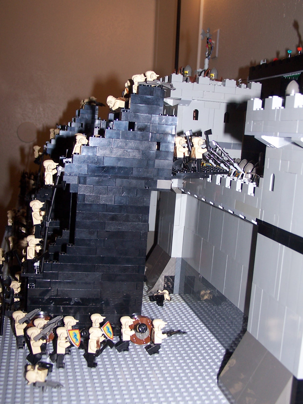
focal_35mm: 48
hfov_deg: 30.3
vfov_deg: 39.7
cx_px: 152
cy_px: 202
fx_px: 560
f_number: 3.2
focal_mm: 8
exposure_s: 1/60
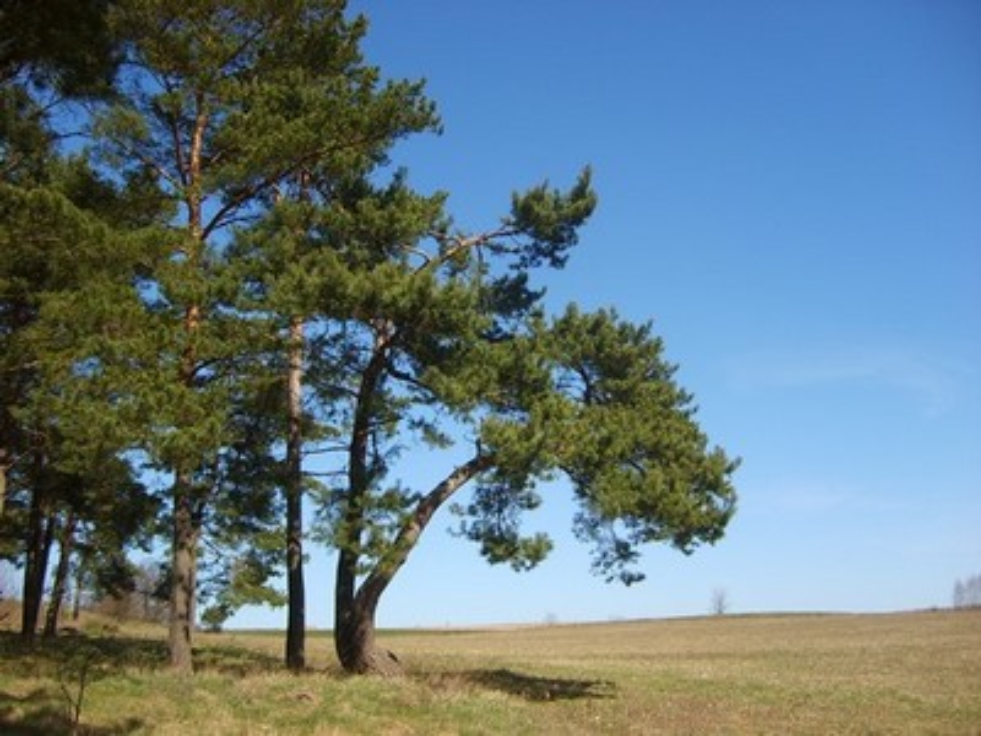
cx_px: 490
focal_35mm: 35
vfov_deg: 40.7
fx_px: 992
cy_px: 368
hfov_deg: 52.6
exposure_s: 1/1000
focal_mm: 5.8
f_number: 2.8
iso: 50
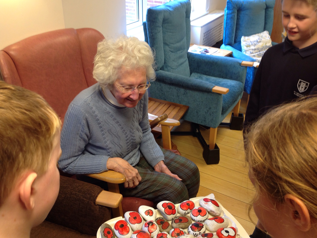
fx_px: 330
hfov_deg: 51.4
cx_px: 160
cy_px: 117
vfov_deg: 39.7
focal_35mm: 36
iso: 80
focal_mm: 4.28
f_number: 2.4
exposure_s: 1/15
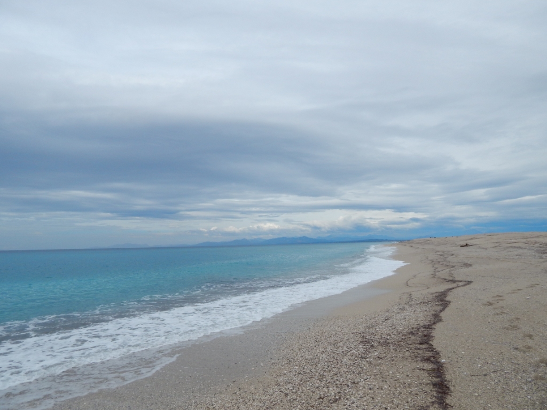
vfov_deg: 61.1
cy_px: 205
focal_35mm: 22
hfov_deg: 76.4
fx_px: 348
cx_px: 274
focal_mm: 4
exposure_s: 1/800
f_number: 6
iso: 125
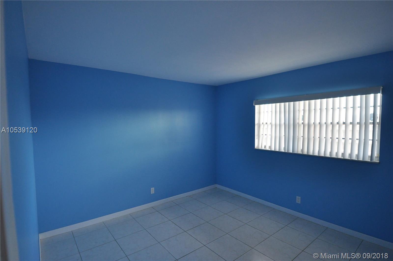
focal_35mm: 18
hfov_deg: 90.1
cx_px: 196
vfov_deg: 67.2
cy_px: 130
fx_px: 196
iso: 800
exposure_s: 1/80
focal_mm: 12
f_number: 4.5
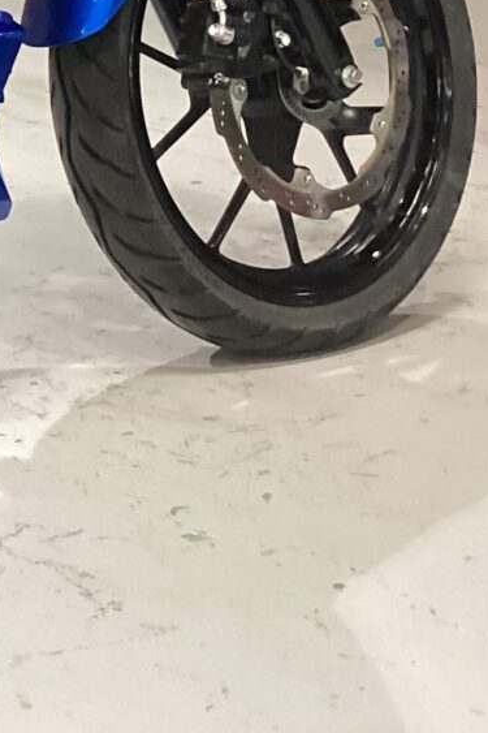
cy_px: -142
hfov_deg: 11.3
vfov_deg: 17.7
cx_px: -485
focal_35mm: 110
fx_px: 2238
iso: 250
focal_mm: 3.3
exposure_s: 1/40
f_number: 2.4
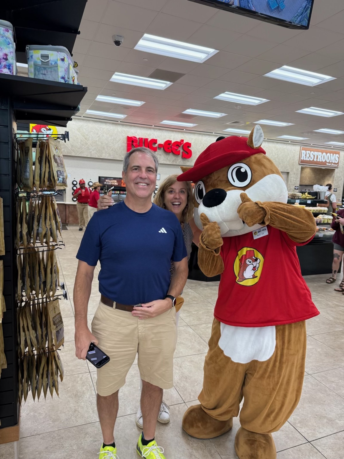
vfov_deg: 71.6
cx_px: 172
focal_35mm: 24
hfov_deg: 56.8
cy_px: 230
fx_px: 318
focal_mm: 6.76
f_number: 1.78
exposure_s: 1/234
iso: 160
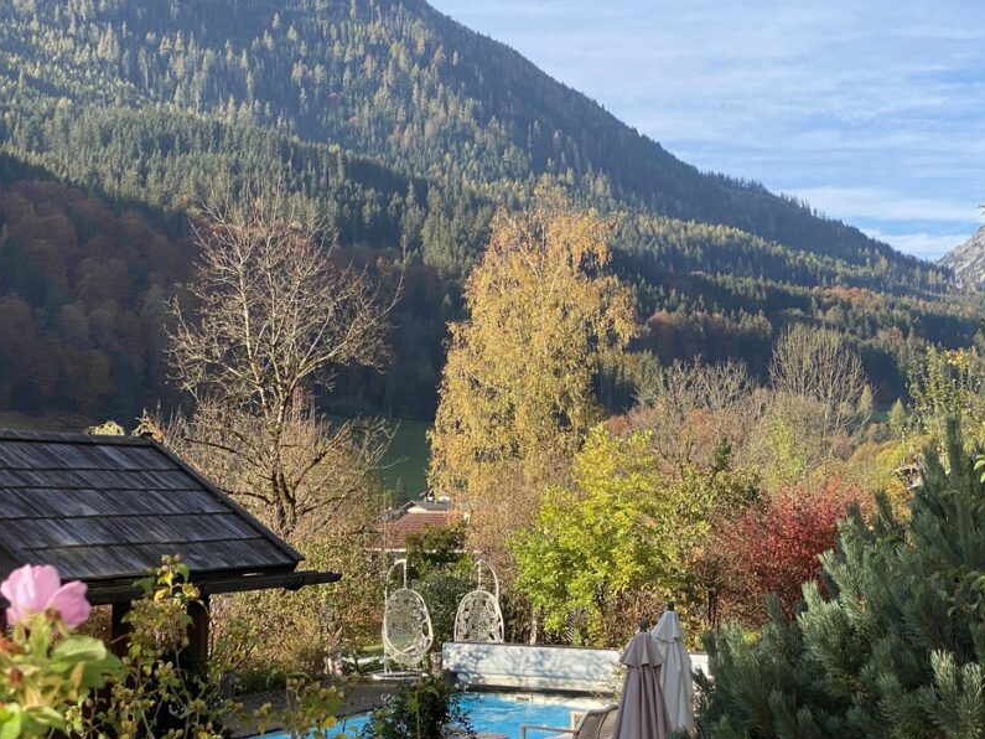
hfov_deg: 29.0
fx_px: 1906
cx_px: 465
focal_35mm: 67
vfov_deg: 21.9
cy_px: 396
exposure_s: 1/1020
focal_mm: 6
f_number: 2
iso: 20
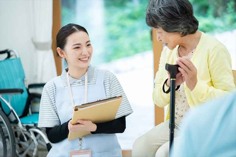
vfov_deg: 16.1
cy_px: 78
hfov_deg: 23.9
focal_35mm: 85
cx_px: 118
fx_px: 557
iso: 1250
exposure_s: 1/400
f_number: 1.8
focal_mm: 85
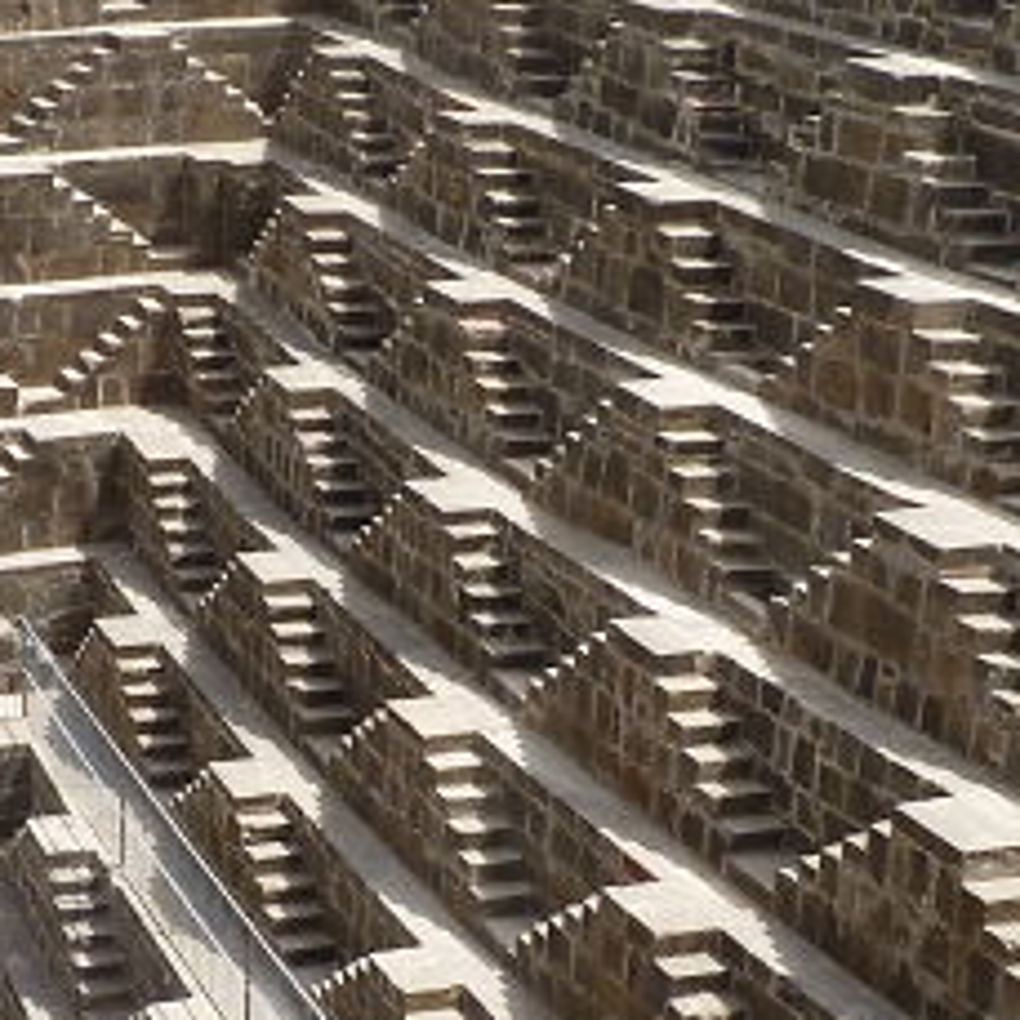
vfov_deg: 23.6
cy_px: 688
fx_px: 2434
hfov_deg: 23.2
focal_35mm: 73
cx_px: 156
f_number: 4.5
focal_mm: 4.8
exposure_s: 1/200
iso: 80
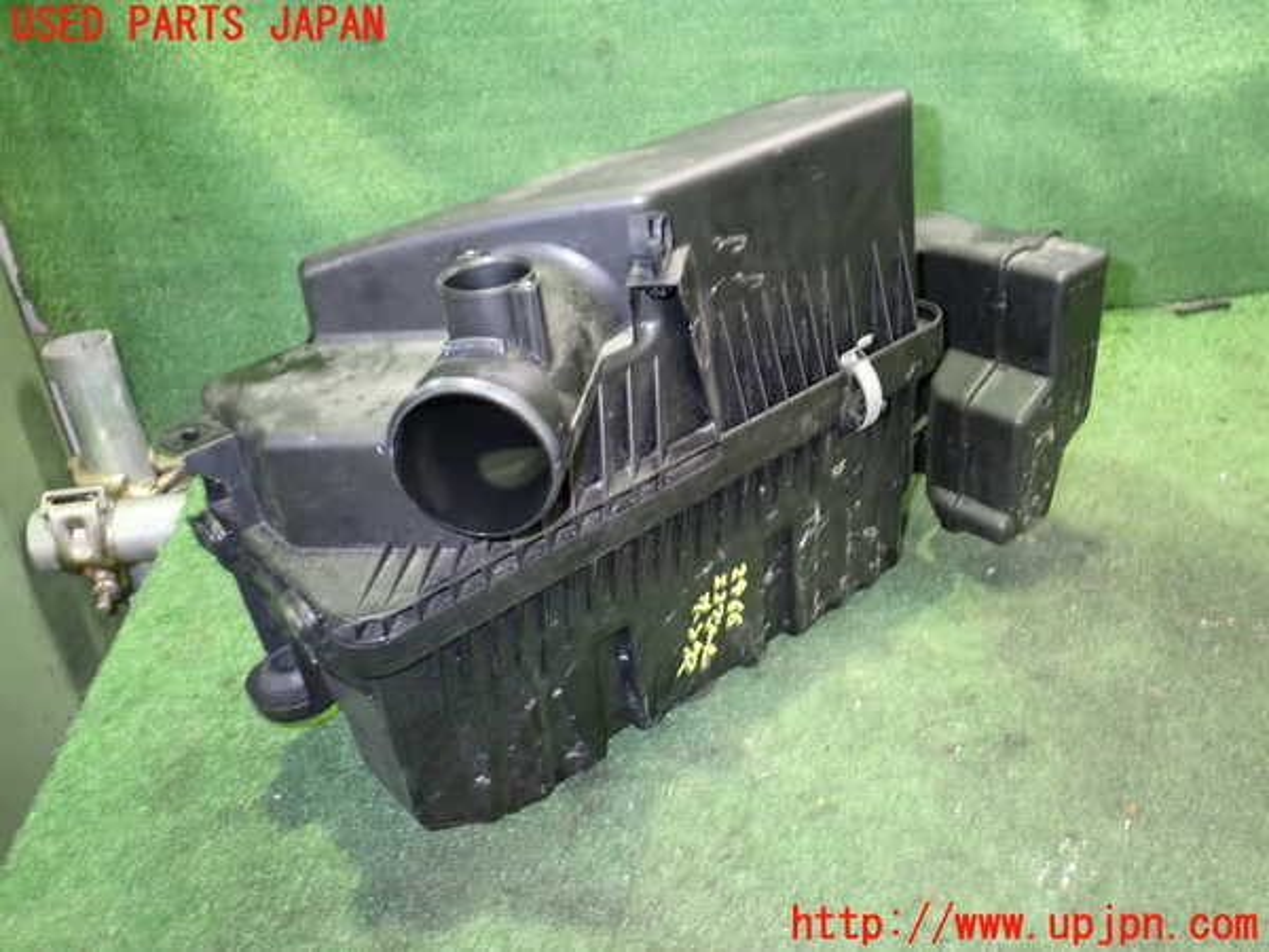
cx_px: 634
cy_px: 476
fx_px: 1100
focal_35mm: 30
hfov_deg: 60.0
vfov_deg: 46.8
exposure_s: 1/13
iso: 800
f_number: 2.3
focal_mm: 5.4
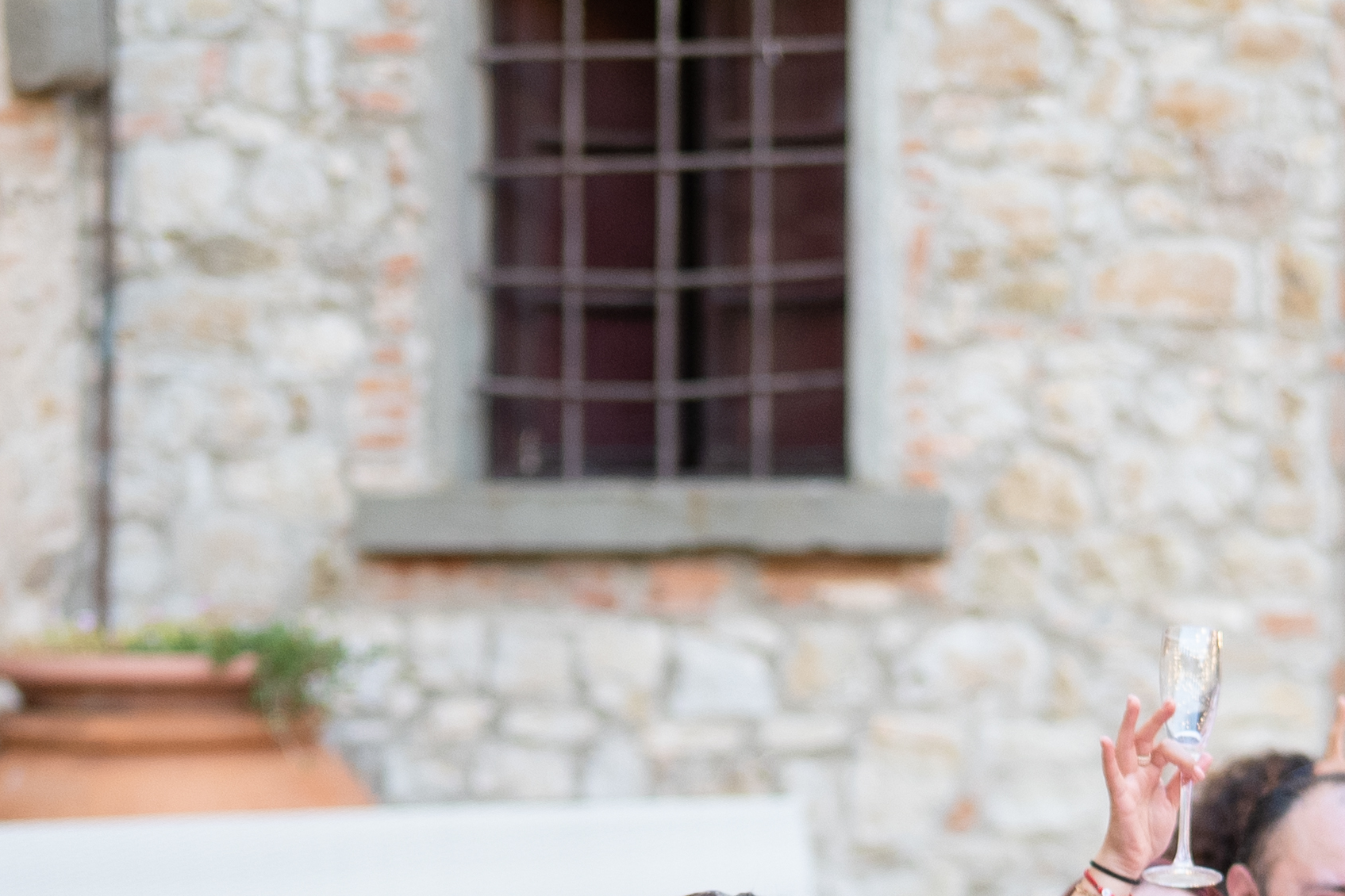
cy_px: 1237
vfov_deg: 7.6
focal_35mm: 177
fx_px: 6612
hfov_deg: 11.6
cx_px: 890
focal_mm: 50
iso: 640
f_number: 1.4
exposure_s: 1/125
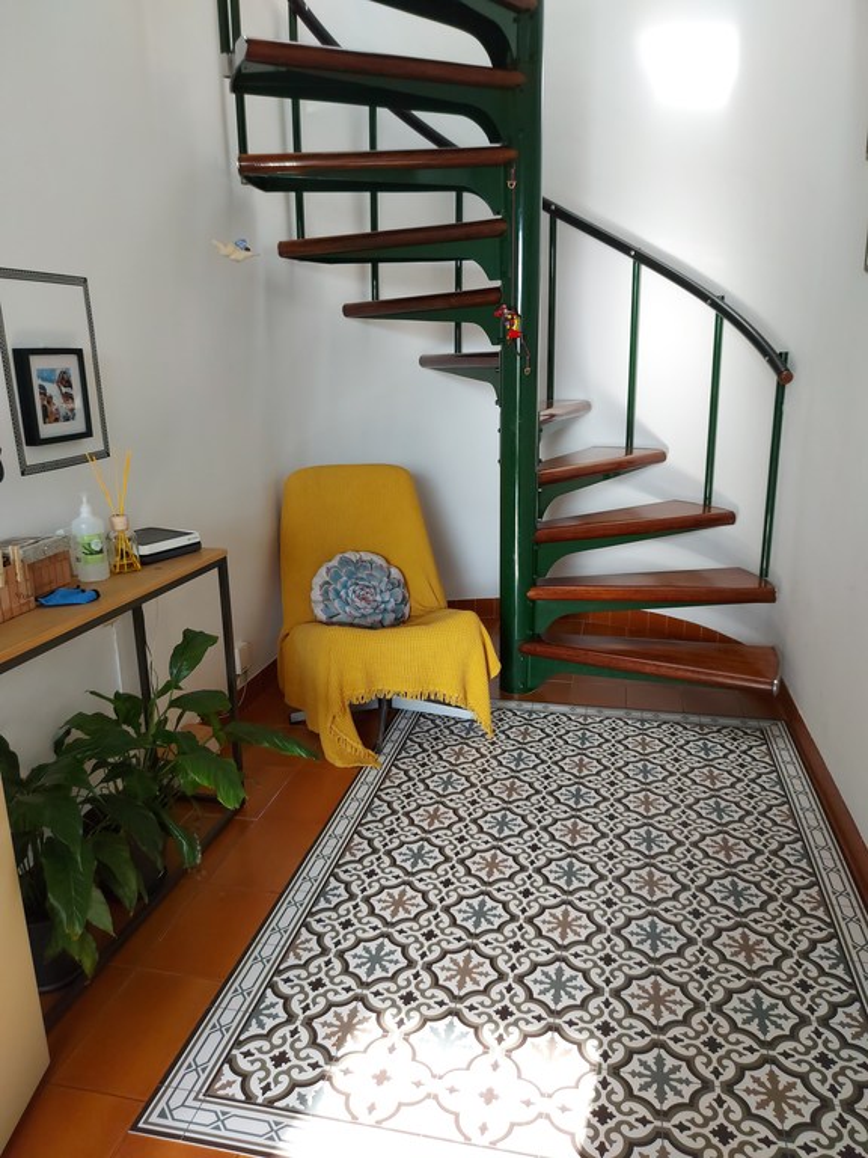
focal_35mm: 24
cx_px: 434
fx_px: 802
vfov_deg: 71.6
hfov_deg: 56.8
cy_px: 579
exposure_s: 1/50
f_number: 1.8
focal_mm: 5.23
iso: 125
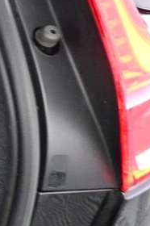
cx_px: -485
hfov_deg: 7.0
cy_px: 44
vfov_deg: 14.7
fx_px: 871
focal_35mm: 139
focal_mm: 16
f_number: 3.5
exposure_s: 1/30
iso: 3200
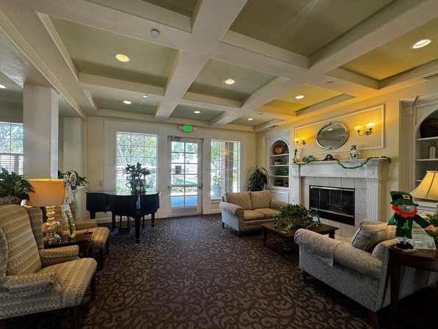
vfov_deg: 81.7
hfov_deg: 98.1
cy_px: 173
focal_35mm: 15
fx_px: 190
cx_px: 212
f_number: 2.2
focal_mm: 2.22
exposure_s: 1/120
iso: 125
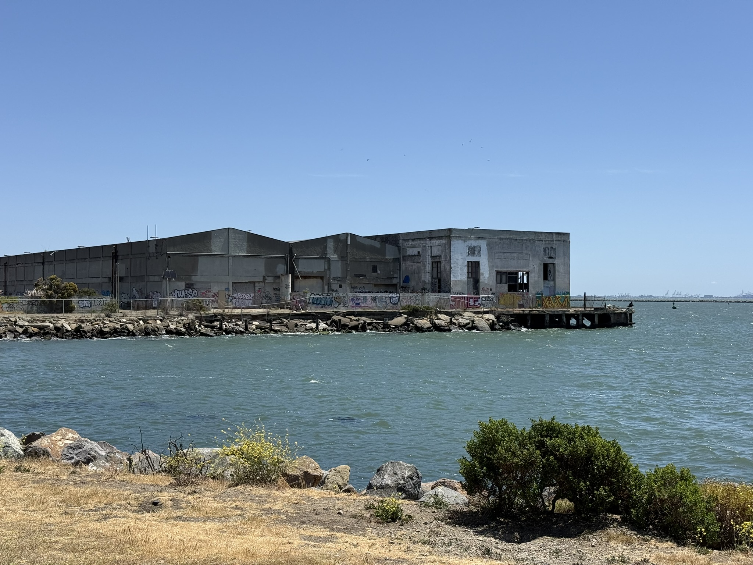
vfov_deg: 30.3
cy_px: 282
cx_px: 376
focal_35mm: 48
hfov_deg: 39.7
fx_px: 1044
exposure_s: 1/7143
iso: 64
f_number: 1.78
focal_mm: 6.76
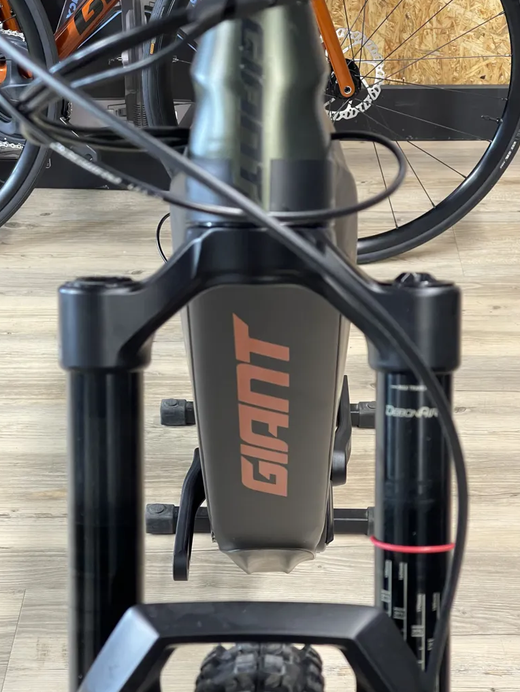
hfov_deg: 21.9
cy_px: 358
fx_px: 1341
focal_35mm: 67
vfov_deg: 29.0
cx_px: 255
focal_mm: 7.5
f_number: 2.2
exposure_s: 1/50
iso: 320
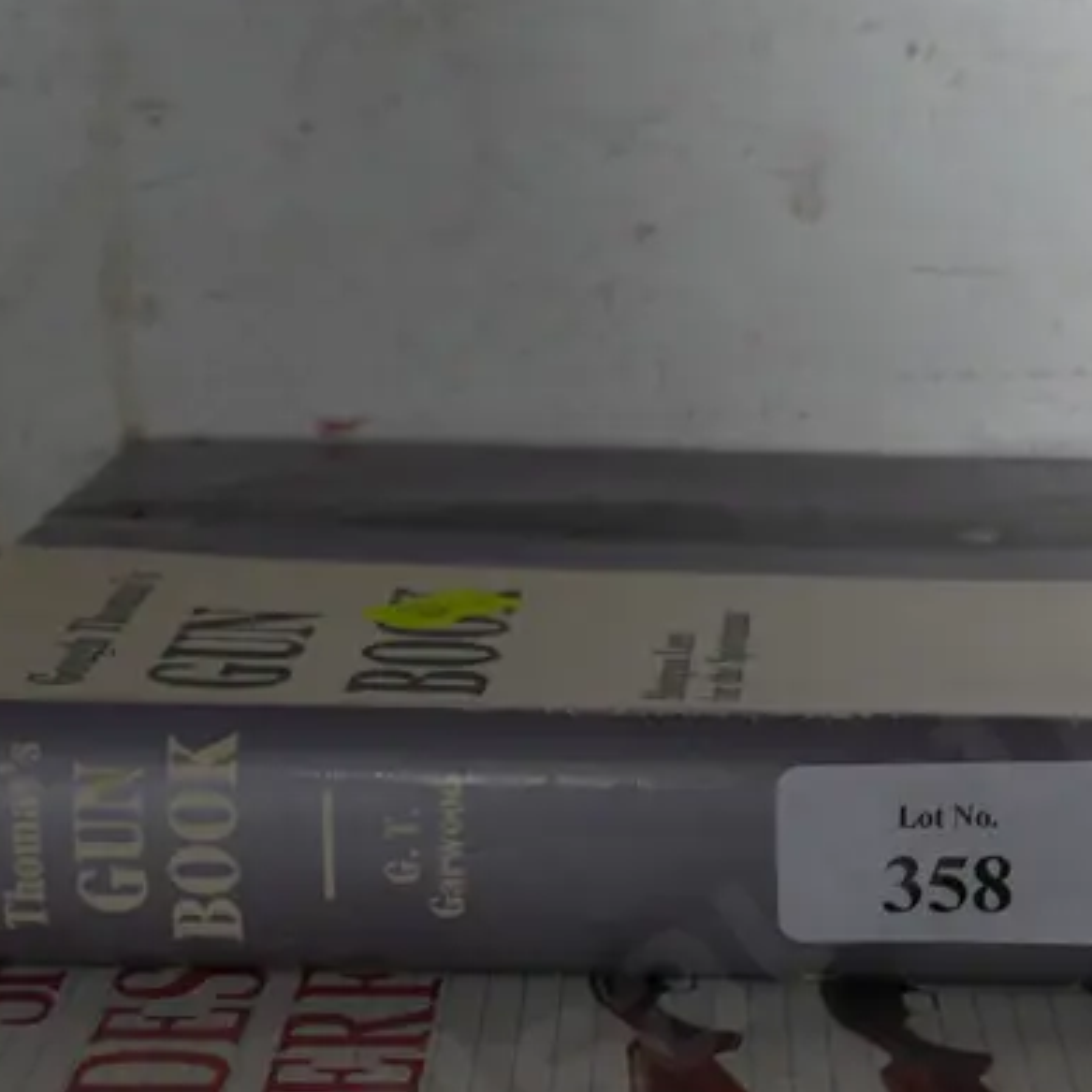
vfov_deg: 18.5
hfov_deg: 18.6
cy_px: 894
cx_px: 811
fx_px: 3319
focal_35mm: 93
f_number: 4.5
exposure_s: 1/60
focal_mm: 20
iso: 250
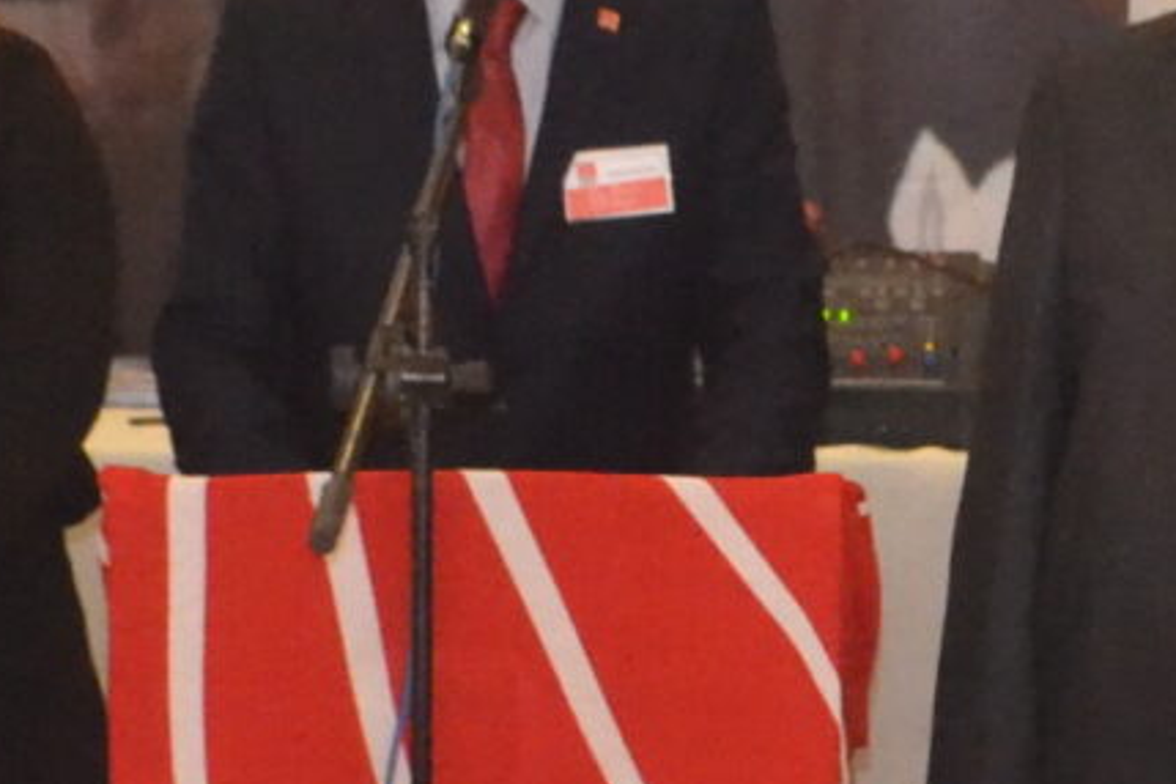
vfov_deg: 7.7
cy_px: 467
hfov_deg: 11.4
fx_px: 5847
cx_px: 970
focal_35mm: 179
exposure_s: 1/60
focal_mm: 20
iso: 3200
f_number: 3.8
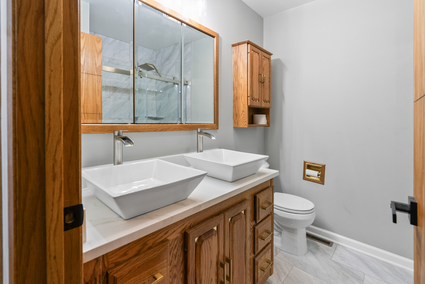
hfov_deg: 96.7
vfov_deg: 73.8
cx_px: 212
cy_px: 142
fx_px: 189
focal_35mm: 16
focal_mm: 16
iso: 400
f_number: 9
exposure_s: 1/10
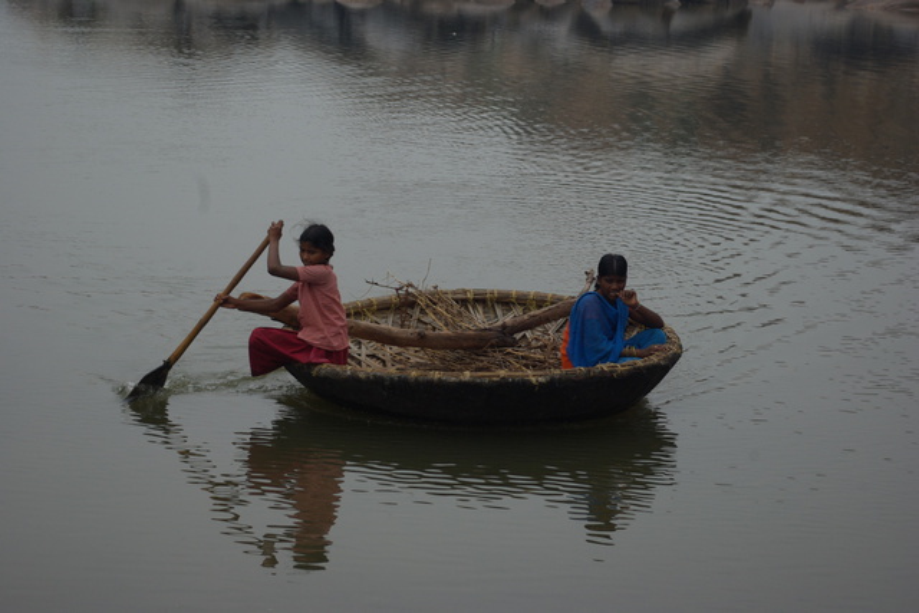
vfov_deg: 16.6
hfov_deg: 24.6
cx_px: 460
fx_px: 2106
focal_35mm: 82
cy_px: 306
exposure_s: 1/125
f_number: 6.7
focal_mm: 55
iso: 100
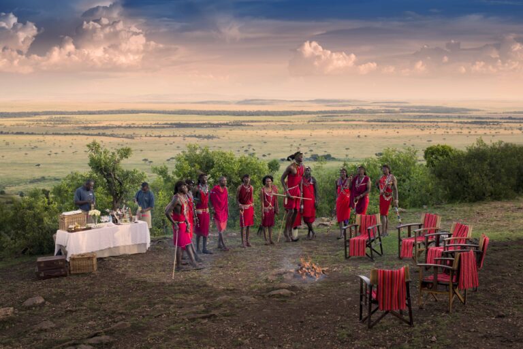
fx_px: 727
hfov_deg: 39.6
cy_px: 174
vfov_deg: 27.0
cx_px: 262
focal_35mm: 50
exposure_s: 1/125
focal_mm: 50
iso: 200
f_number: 6.7
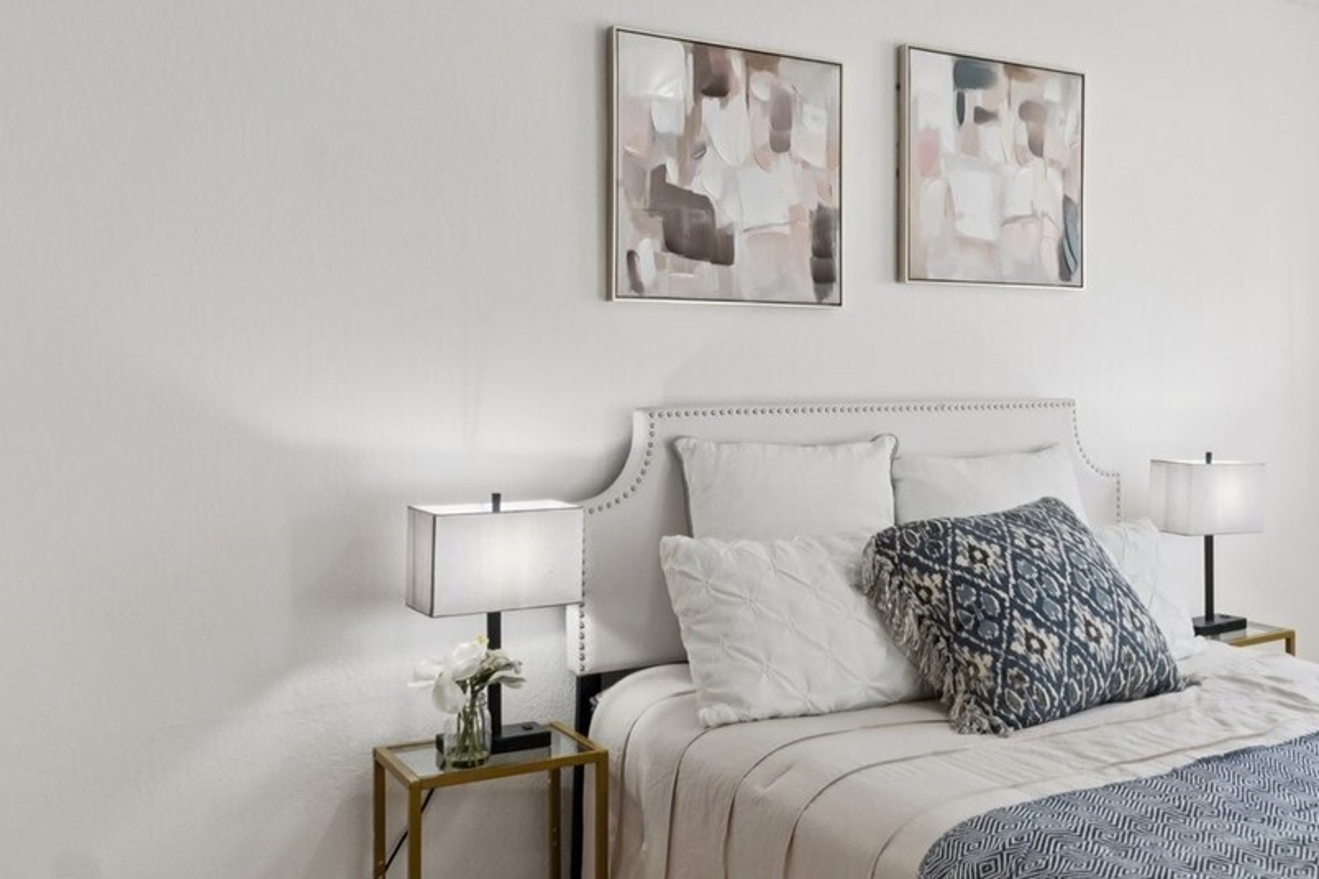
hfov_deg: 47.9
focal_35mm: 40
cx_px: 910
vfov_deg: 33.7
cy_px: 404
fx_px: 1450
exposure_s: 1/20
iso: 250
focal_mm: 12.5
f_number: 9
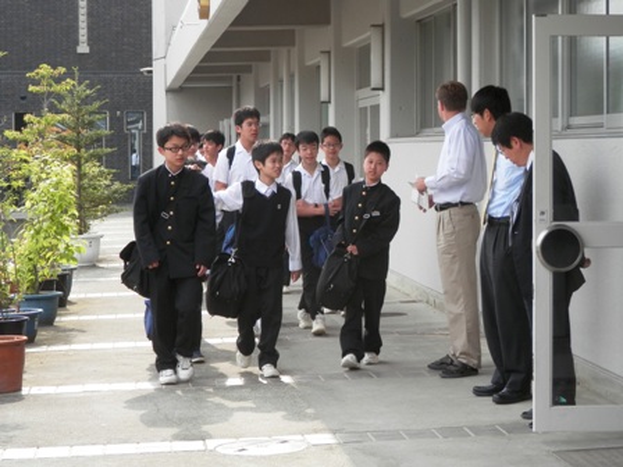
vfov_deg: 15.2
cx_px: 312
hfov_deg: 20.2
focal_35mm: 97
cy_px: 234
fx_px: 1746
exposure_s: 1/125
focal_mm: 17.3
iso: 80
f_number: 4.9
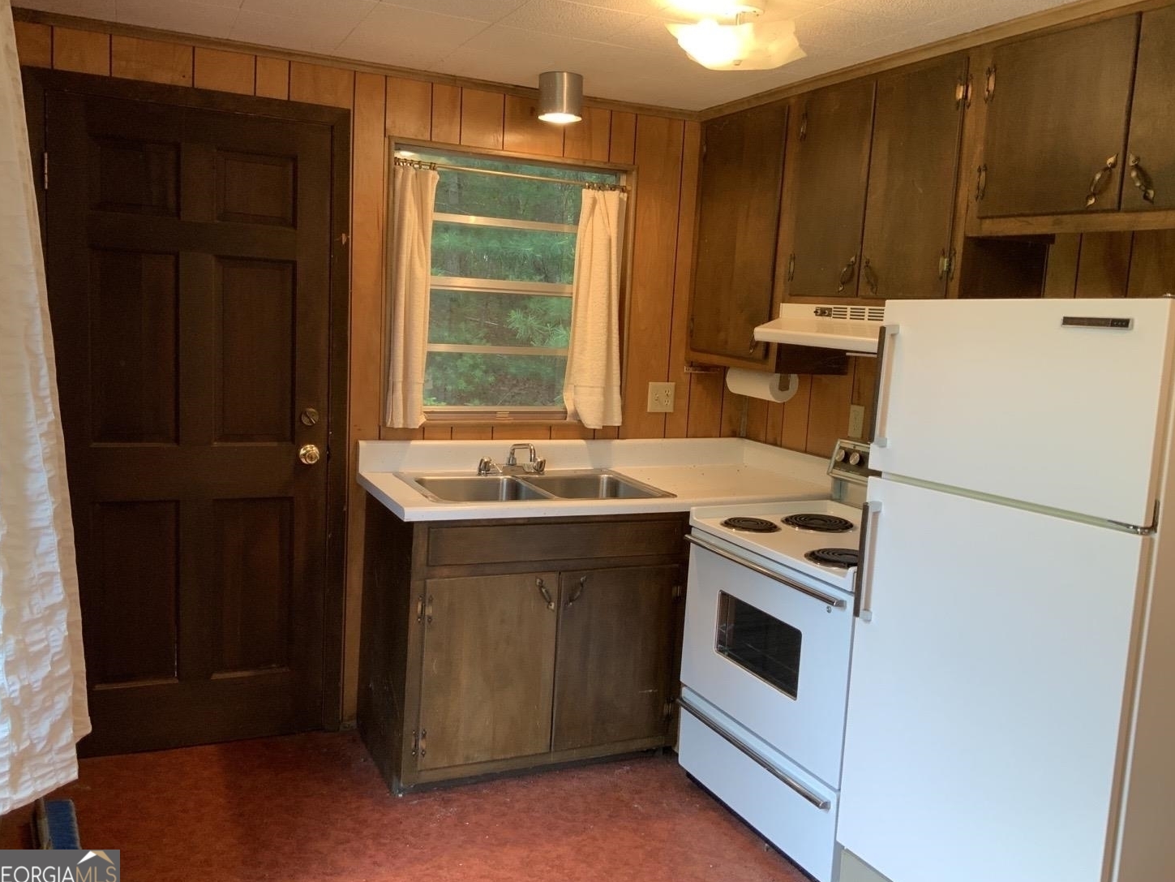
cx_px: 592
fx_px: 1018
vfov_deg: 46.8
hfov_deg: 60.0
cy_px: 439
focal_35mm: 30
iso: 80
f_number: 1.8
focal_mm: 3
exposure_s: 1/60
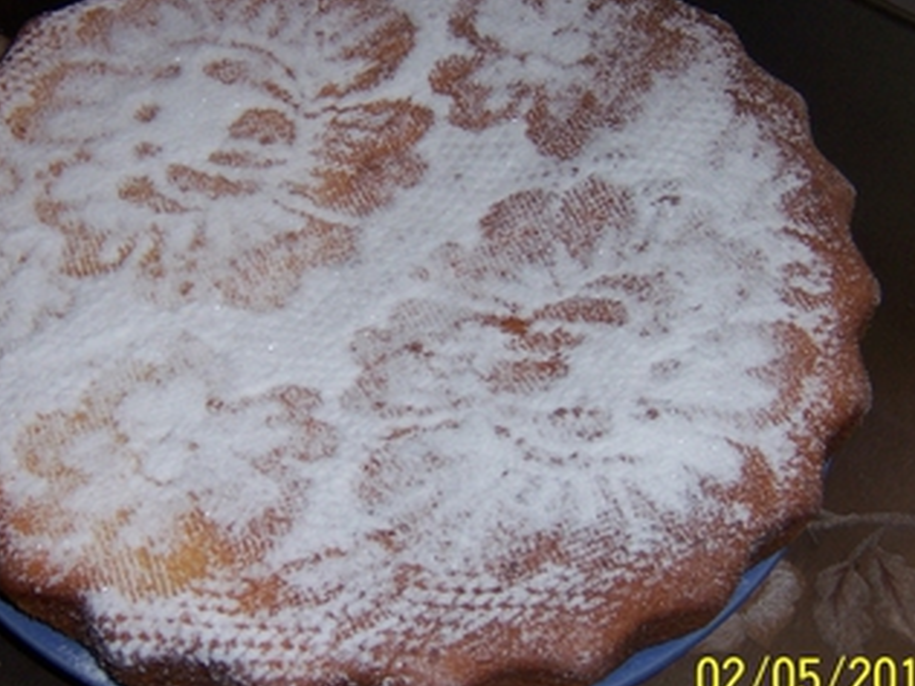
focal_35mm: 57
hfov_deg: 33.7
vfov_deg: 25.7
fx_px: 1507
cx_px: 368
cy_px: 318
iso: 80
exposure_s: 1/60
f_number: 3.4
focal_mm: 6.7
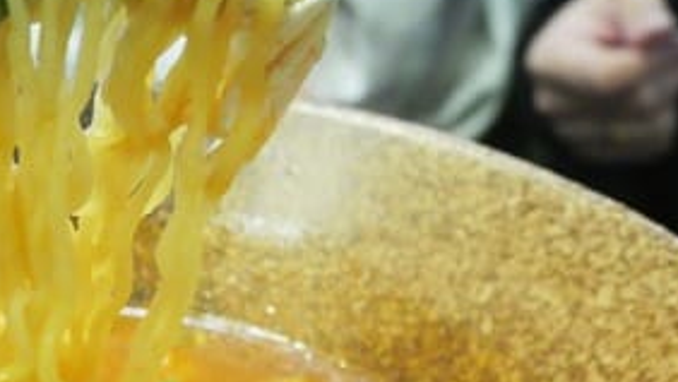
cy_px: 449
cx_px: 8
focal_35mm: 67
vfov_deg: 17.3
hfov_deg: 29.5
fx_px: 1205
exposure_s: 1/60
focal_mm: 13
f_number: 3.5
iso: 2500
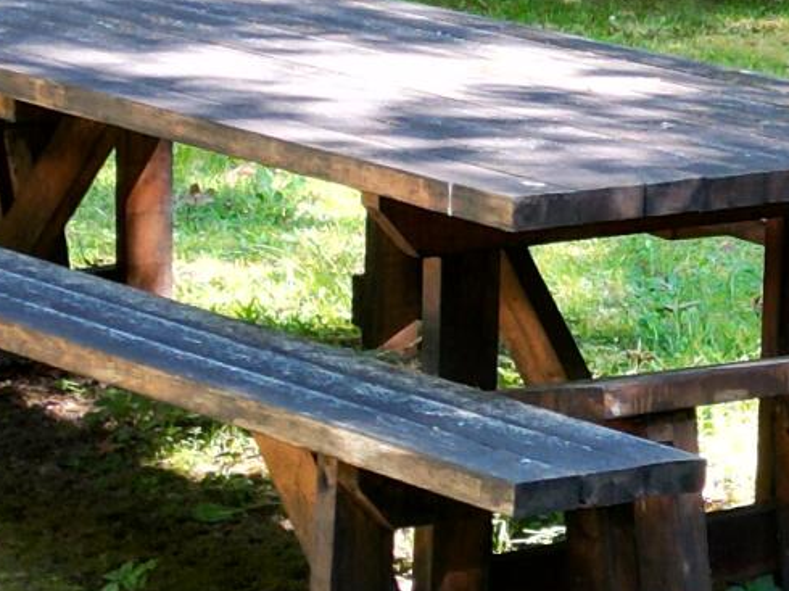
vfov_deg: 10.1
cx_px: 1002
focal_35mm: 147
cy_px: 151
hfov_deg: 13.0
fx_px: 3349
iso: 140
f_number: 1.7
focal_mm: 6.72
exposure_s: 1/160
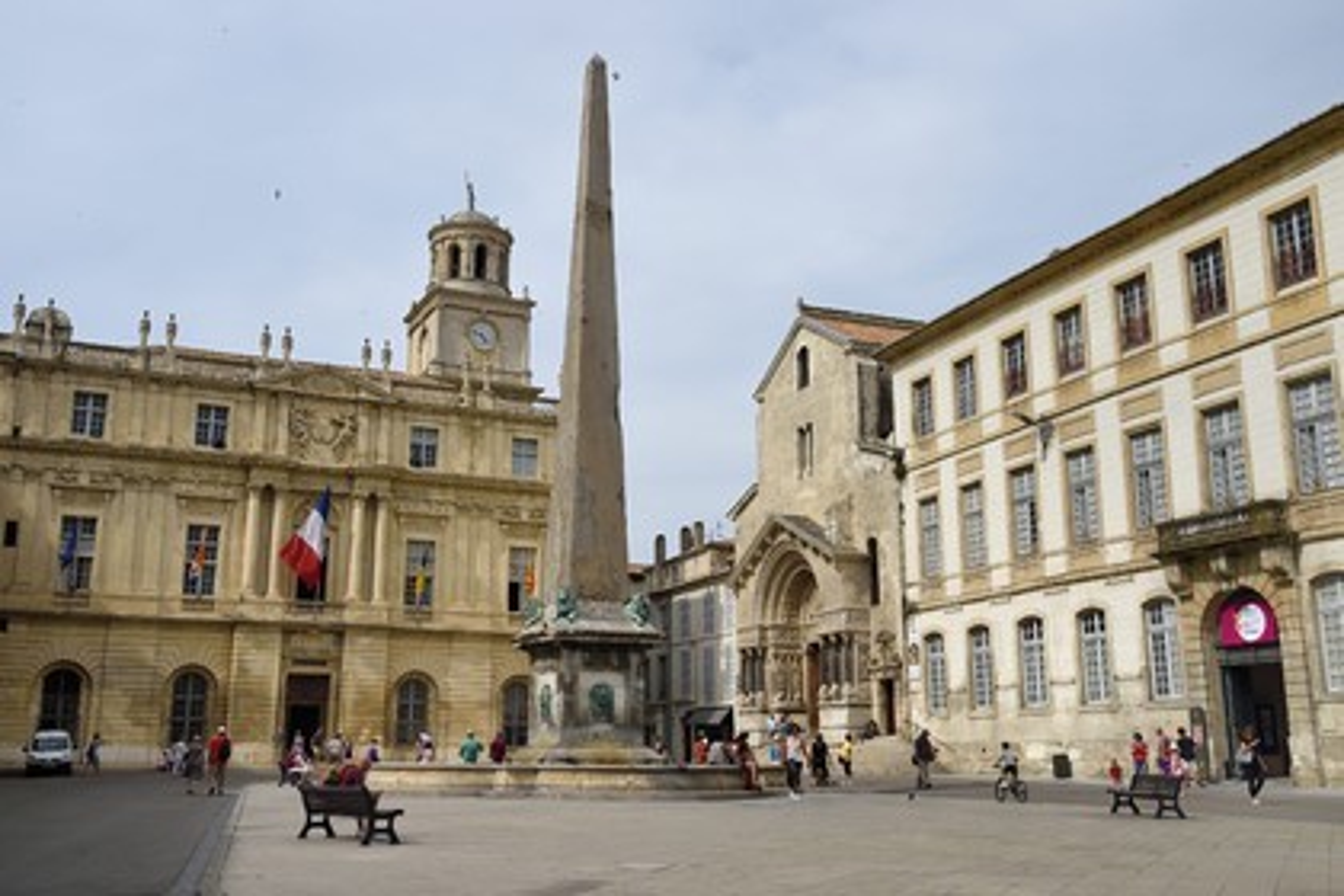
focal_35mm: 35
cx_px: 672
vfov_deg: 37.9
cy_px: 448
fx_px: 1307
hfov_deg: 54.4
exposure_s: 1/250
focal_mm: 35
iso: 200
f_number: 14
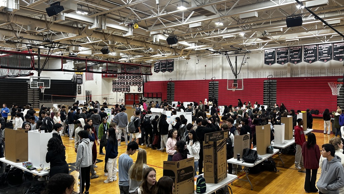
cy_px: 88
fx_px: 265
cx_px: 170
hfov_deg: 66.1
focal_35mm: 29
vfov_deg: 40.2
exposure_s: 1/60
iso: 64
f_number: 1.5
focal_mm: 5.7
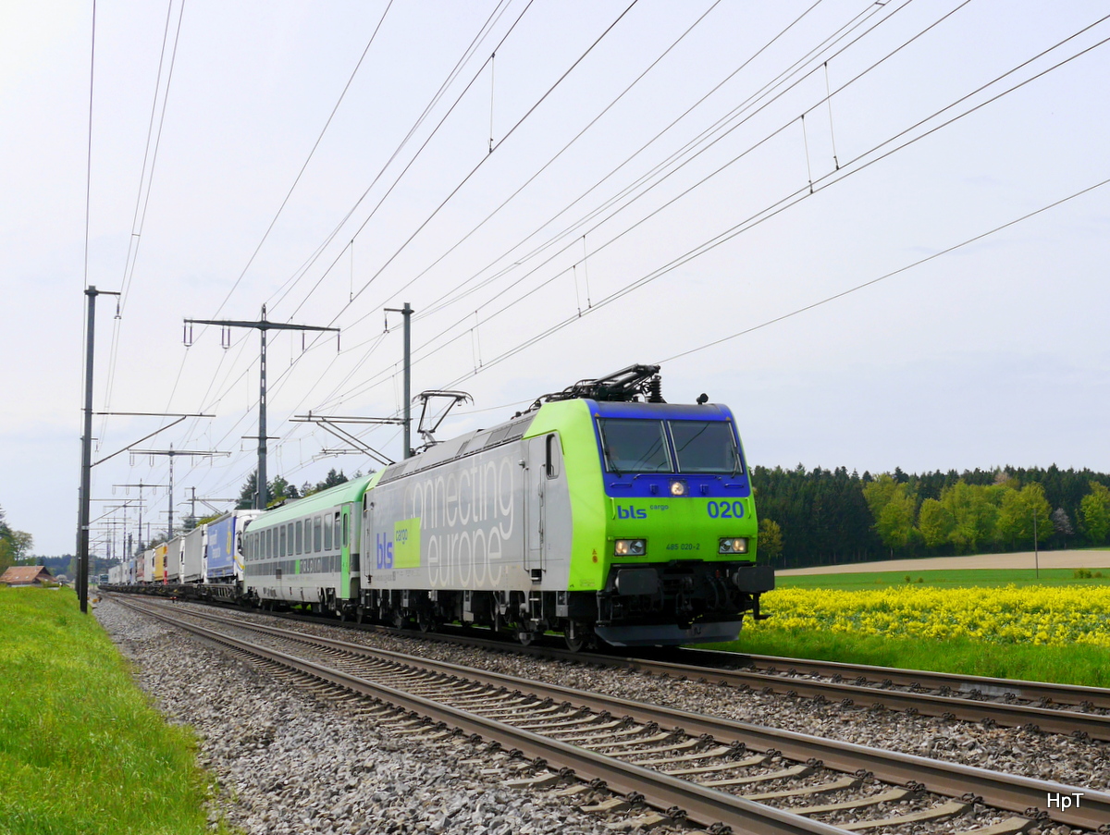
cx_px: 555
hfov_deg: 63.4
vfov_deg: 49.8
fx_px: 899
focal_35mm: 28
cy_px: 418
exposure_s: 1/500
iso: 160
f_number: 8
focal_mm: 14
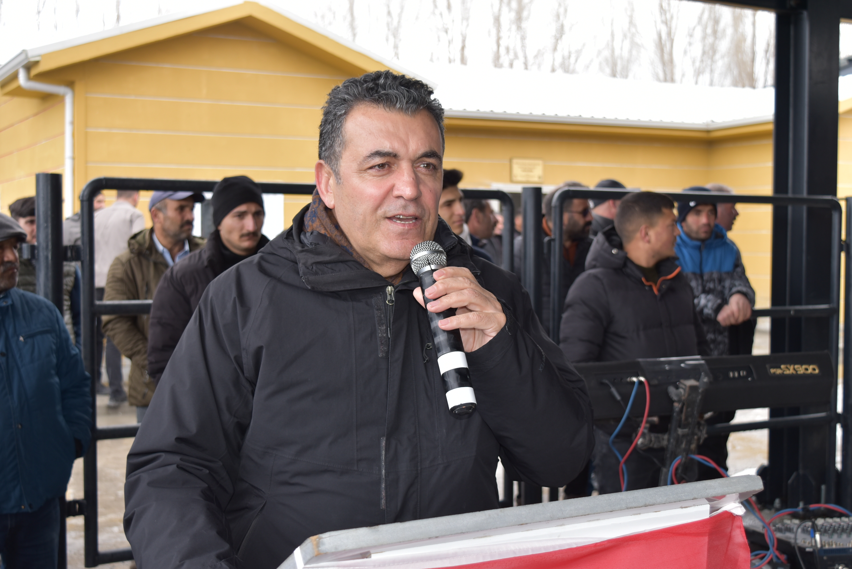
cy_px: 284
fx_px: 1137
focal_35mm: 48
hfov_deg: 41.1
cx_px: 426
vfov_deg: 28.1
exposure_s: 1/125
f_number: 5.6
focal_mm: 32
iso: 100
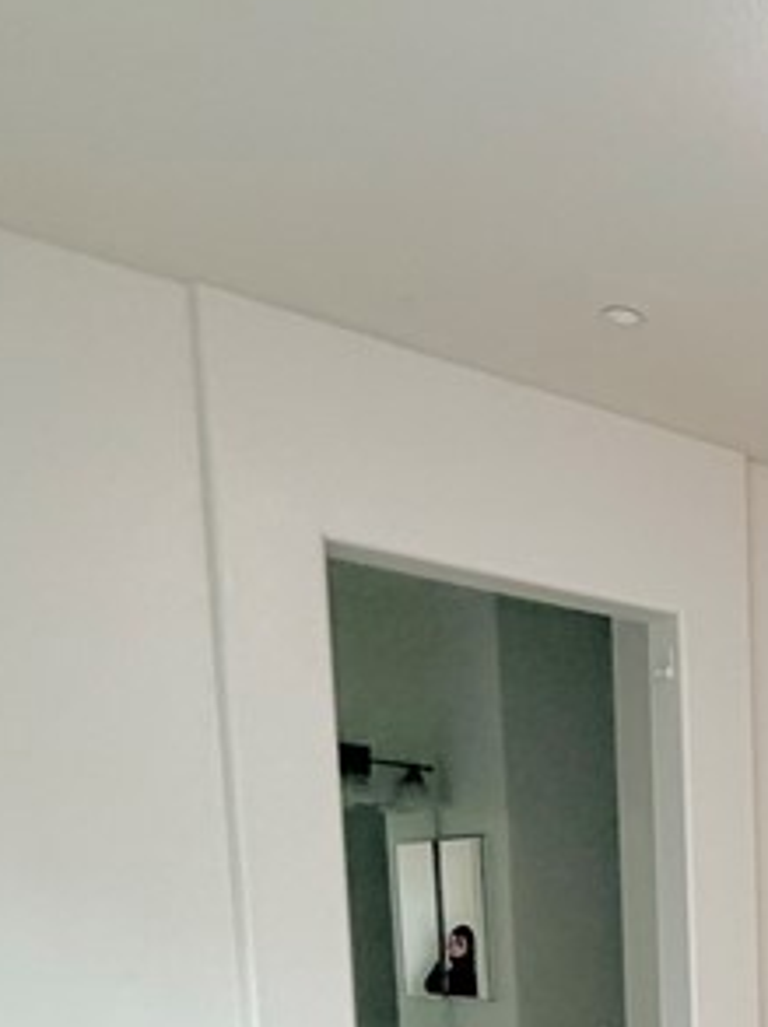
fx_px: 1453
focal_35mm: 49
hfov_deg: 22.9
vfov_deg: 32.8
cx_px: 1210
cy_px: 1199
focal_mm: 2.22
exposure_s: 1/60
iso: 250
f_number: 2.2
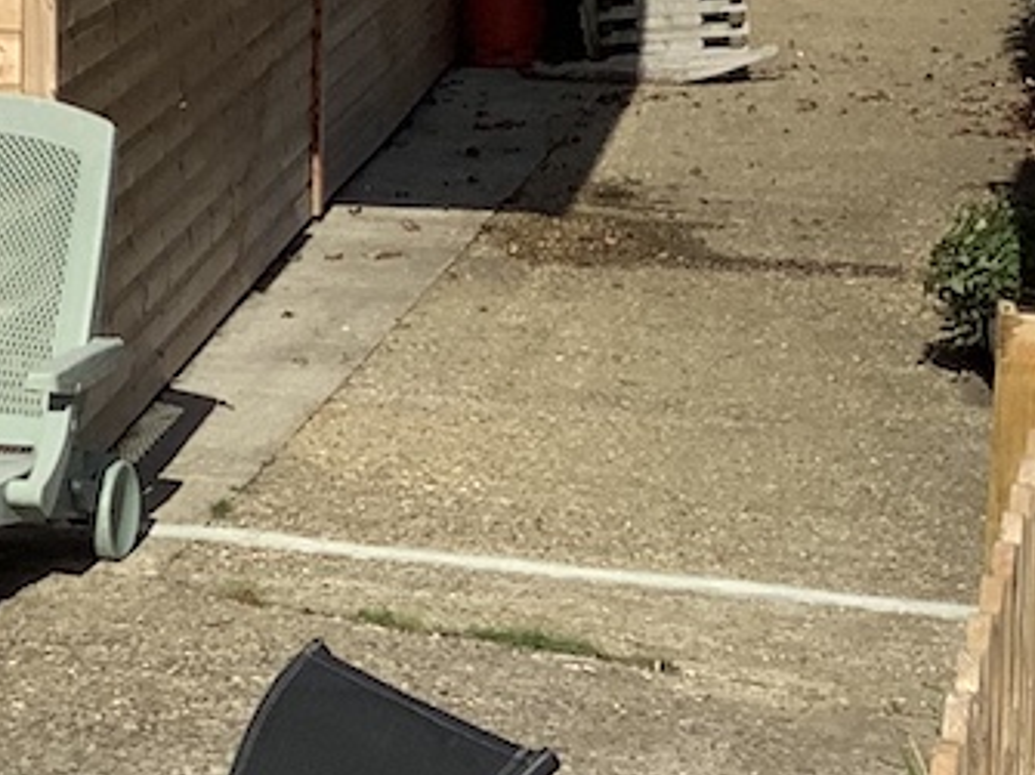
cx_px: 260
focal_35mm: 139
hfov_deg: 14.1
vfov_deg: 10.7
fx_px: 4155
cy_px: 440
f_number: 2.4
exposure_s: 1/1404
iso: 25
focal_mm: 3.3
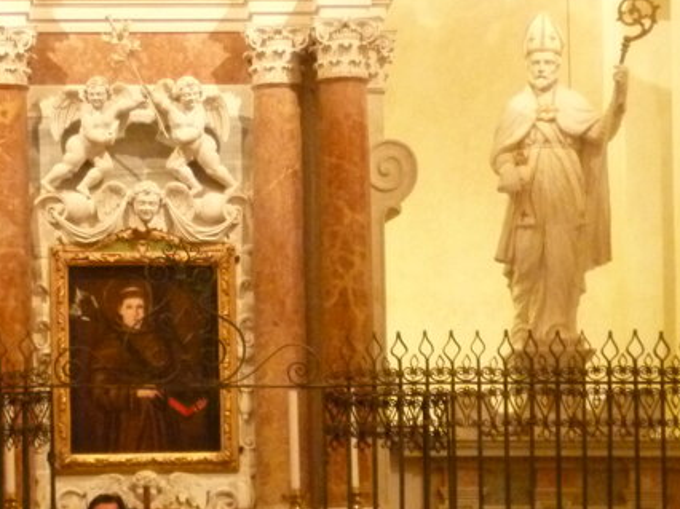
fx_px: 3023
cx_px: 193
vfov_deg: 9.6
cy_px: 429
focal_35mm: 154
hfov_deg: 12.8
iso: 1000
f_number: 4.9
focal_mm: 14.7
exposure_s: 1/15
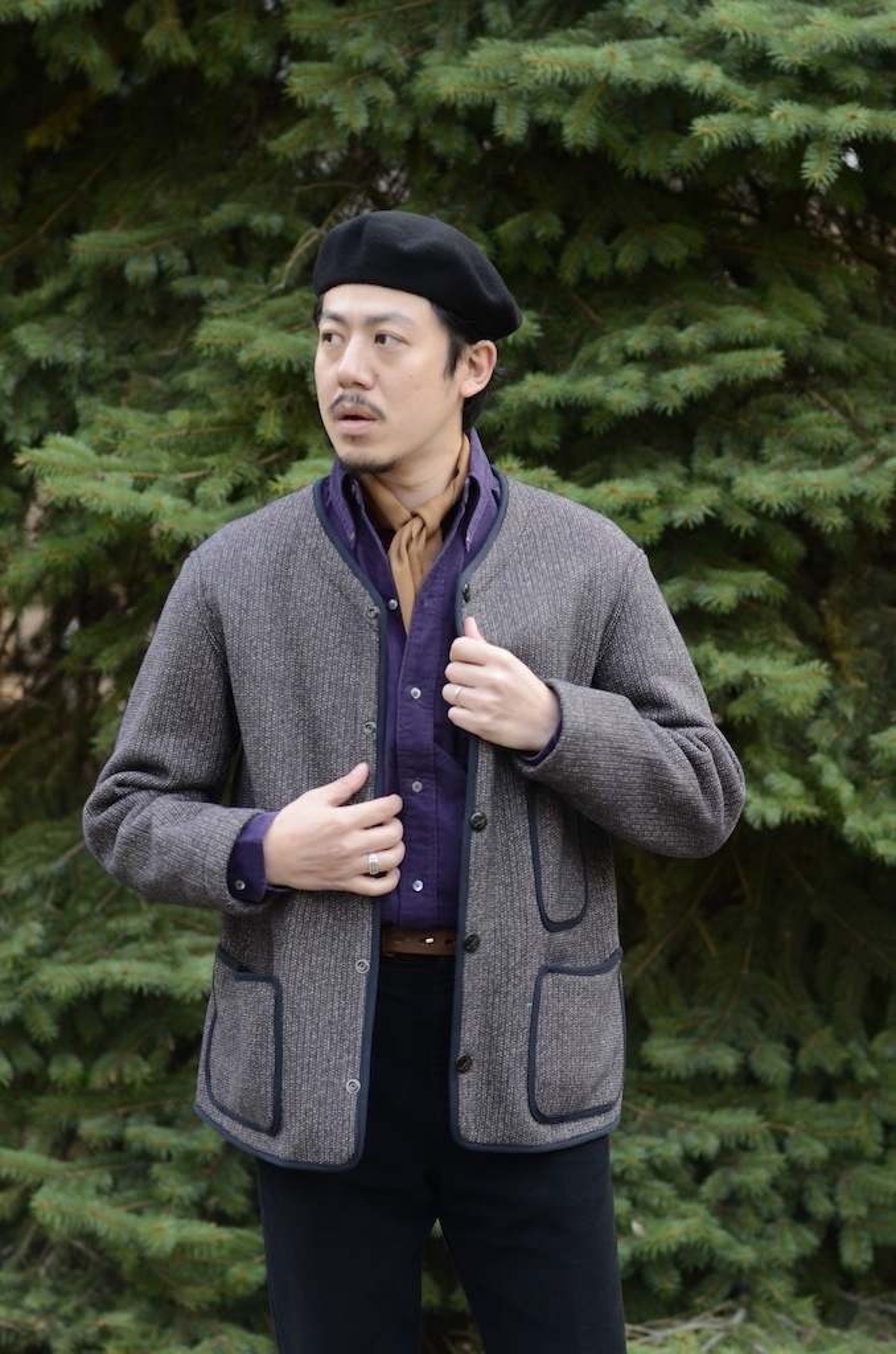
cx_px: 448
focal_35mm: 128
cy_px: 677
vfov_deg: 16.1
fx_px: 4782
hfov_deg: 10.7
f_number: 1.8
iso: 160
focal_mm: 85
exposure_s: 1/80
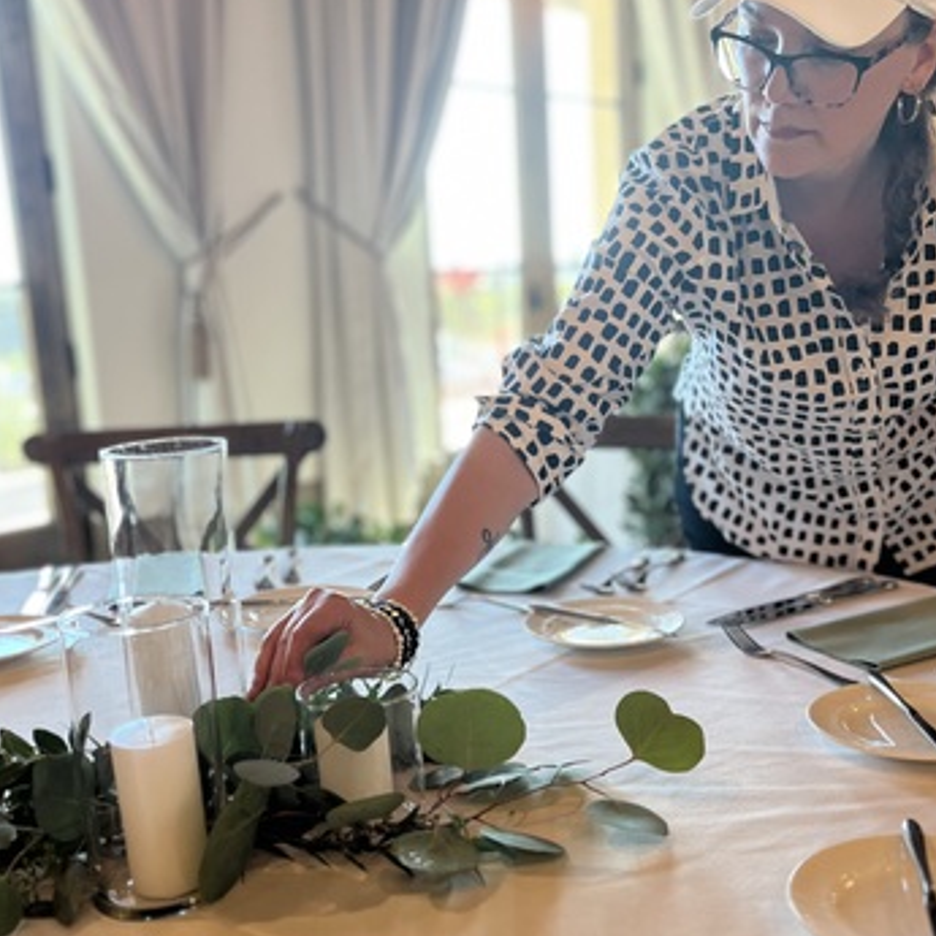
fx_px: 1224
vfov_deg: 41.8
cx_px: 534
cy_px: 534
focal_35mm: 40
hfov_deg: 41.8
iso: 125
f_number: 1.6
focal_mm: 5.1
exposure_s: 1/120
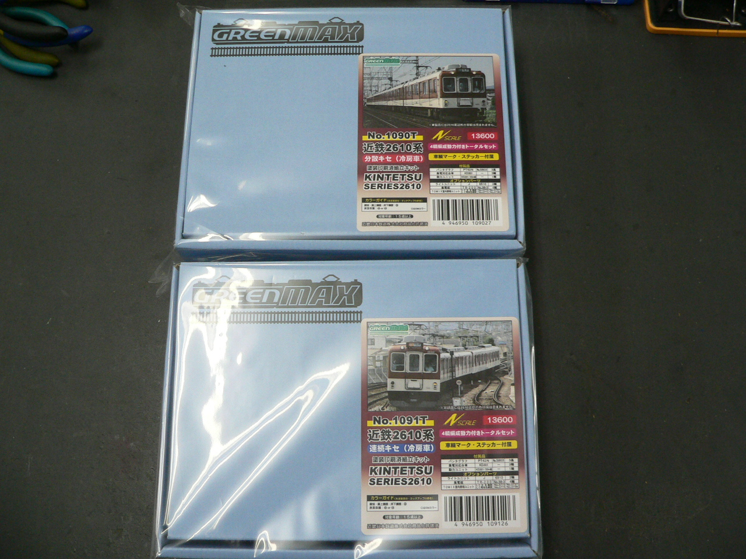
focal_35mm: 36
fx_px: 776
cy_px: 280
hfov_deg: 51.4
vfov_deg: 39.7
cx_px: 373
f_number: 2.8
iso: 200
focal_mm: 6
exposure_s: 1/30
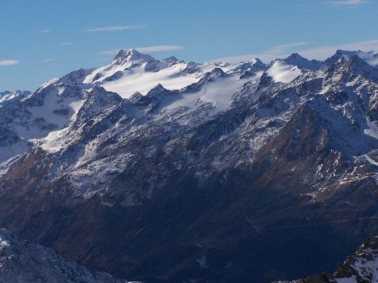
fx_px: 1398
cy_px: 142
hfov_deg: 15.4
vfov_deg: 11.6
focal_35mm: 128
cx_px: 189
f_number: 6.3
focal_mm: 21.2
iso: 80
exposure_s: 1/800
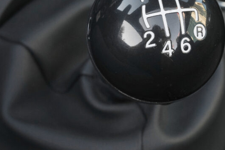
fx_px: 575
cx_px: 139
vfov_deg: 14.7
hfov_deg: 22.1
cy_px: 17
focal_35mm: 92
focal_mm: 32.3
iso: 2000
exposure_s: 1/100
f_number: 9
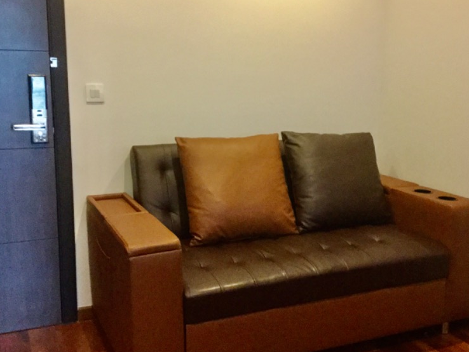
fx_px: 569
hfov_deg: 44.8
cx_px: 251
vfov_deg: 34.4
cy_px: 171
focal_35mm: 42
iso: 320
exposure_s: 1/17
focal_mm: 3.3
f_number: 2.4
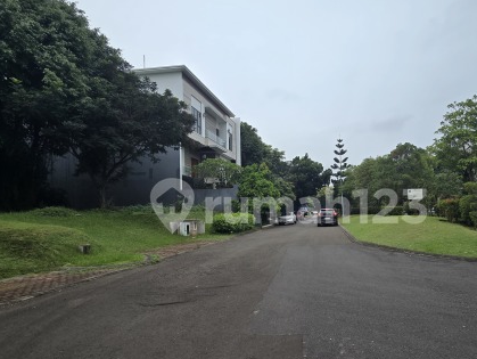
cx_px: 290
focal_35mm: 19
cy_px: 206
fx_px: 262
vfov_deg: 68.4
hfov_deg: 83.4
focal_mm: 2.2
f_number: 2.2
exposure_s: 1/1053
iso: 50
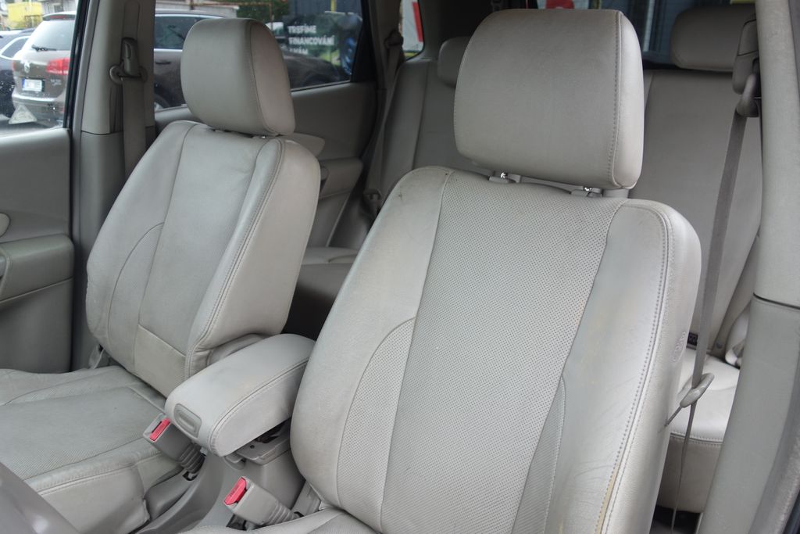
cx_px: 400
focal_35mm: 28
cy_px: 267
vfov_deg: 46.4
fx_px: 622
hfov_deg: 65.5
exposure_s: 1/100
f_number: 2.2
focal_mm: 10.4
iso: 125
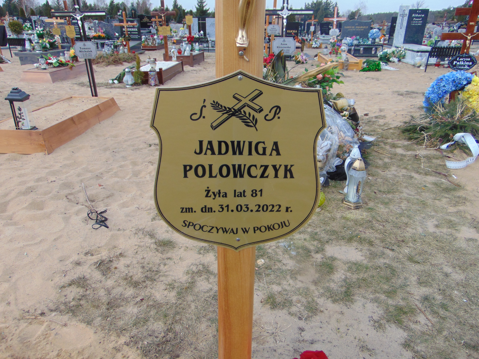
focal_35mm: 25
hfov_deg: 69.4
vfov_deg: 54.9
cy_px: 180
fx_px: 346
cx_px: 240
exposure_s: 1/800
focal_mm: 4.5
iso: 80
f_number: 3
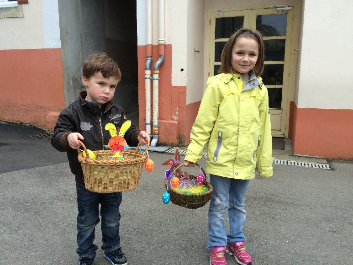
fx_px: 306
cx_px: 173
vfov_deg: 46.8
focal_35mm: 30
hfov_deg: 60.0
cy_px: 130
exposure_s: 1/120
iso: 64
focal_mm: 4.15
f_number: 2.2
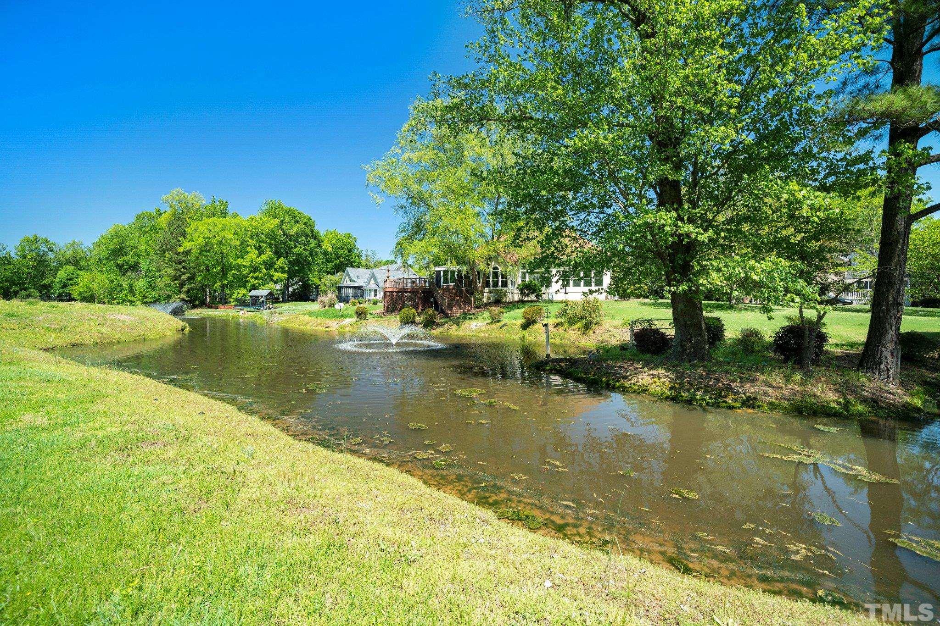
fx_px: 339
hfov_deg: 108.3
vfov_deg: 85.4
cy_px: 313
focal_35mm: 13
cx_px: 470
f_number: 7.1
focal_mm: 13
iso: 640
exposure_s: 1/400
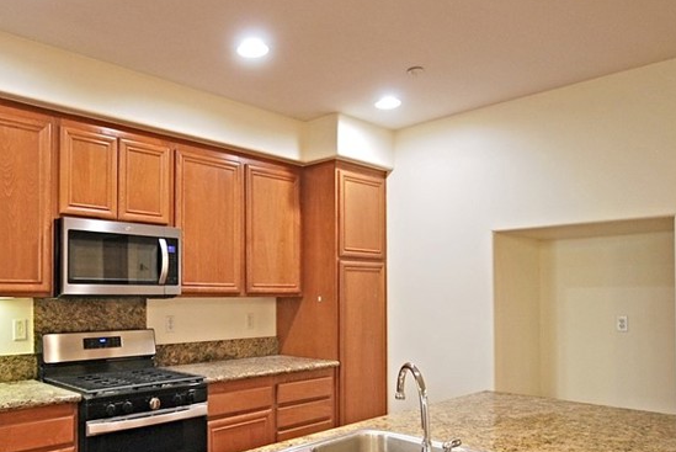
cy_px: 286
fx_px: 526
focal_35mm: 28
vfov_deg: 46.0
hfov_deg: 64.0
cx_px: 234
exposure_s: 1/25
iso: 400
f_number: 4
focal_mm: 10
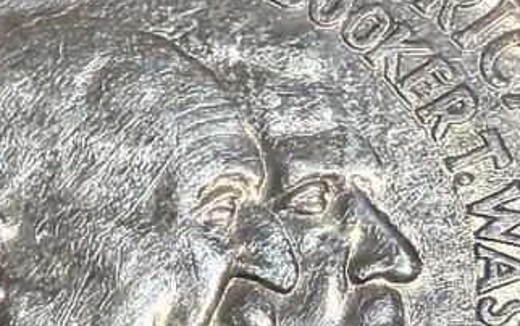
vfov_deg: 9.2
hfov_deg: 14.7
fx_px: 2014
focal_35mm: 142
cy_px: 310
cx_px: 170
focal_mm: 1.68
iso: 160
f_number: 2.2
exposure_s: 1/33.3
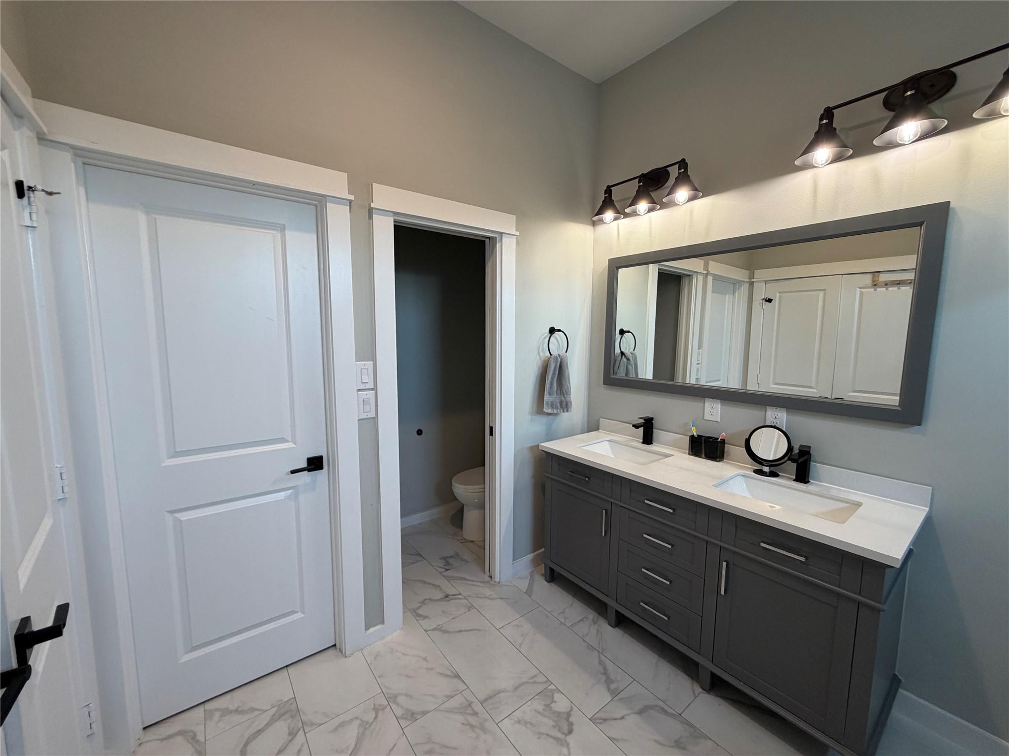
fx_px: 408
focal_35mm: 14
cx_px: 504
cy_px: 378
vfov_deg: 85.7
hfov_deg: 102.1
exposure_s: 1/120
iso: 160
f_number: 2.2
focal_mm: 2.22
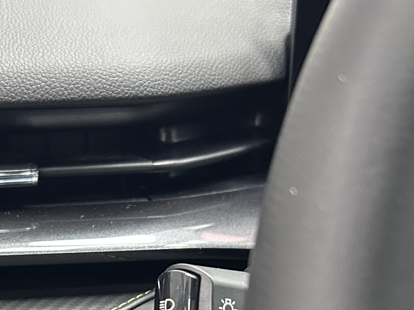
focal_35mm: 75
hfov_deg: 25.3
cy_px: 368
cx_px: 57
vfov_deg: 18.6
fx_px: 897
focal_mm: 5.7
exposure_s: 1/50
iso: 320
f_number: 1.5
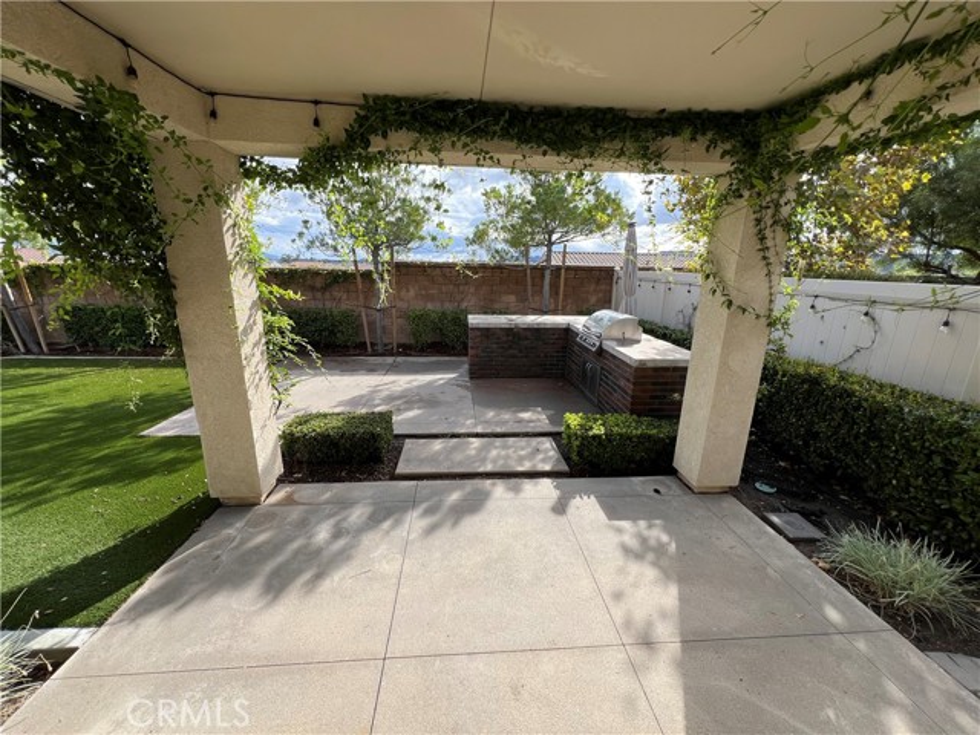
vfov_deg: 89.9
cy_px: 368
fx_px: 368
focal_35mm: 13
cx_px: 490
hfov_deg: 106.2
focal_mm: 1.57
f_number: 1.8
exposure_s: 1/626
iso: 32
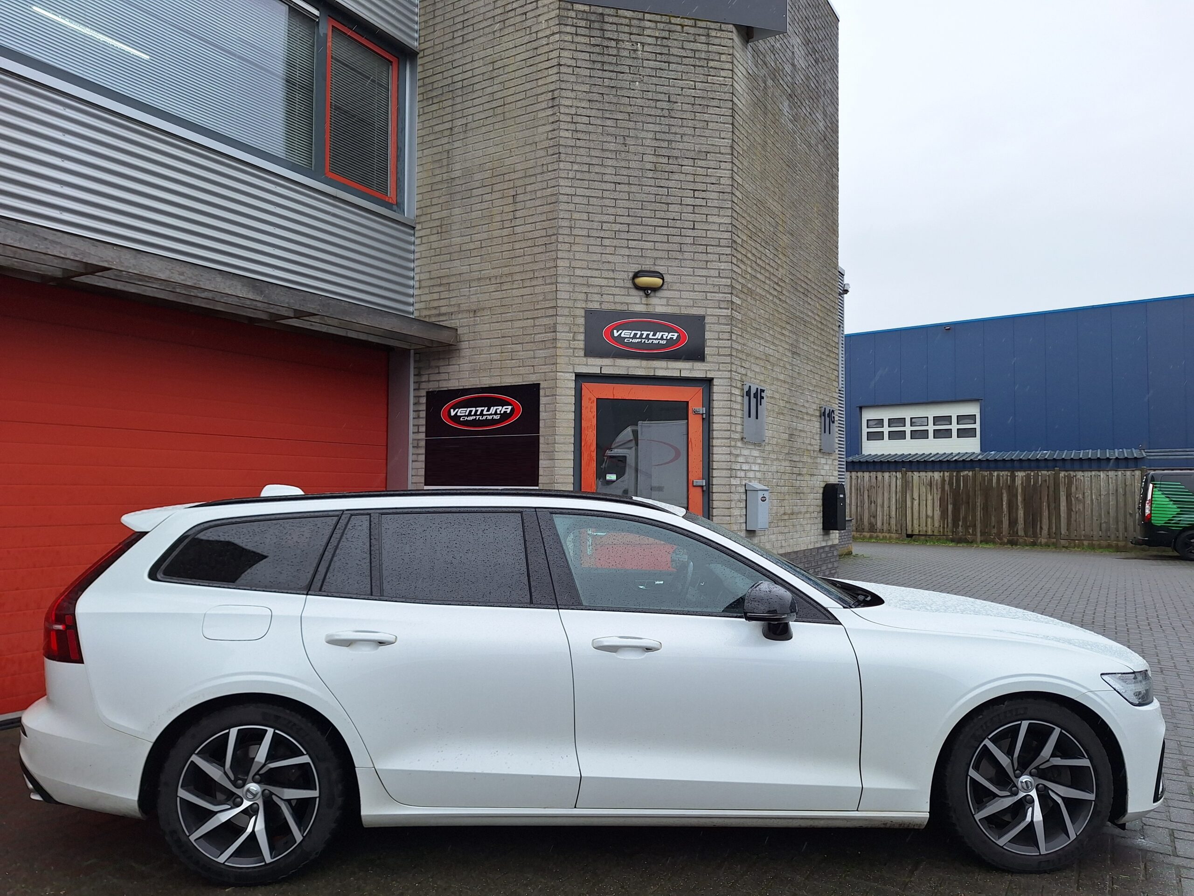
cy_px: 448
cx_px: 597
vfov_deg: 58.9
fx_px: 793
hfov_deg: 73.9
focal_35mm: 23
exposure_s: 1/499
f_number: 1.8
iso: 40
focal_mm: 5.54
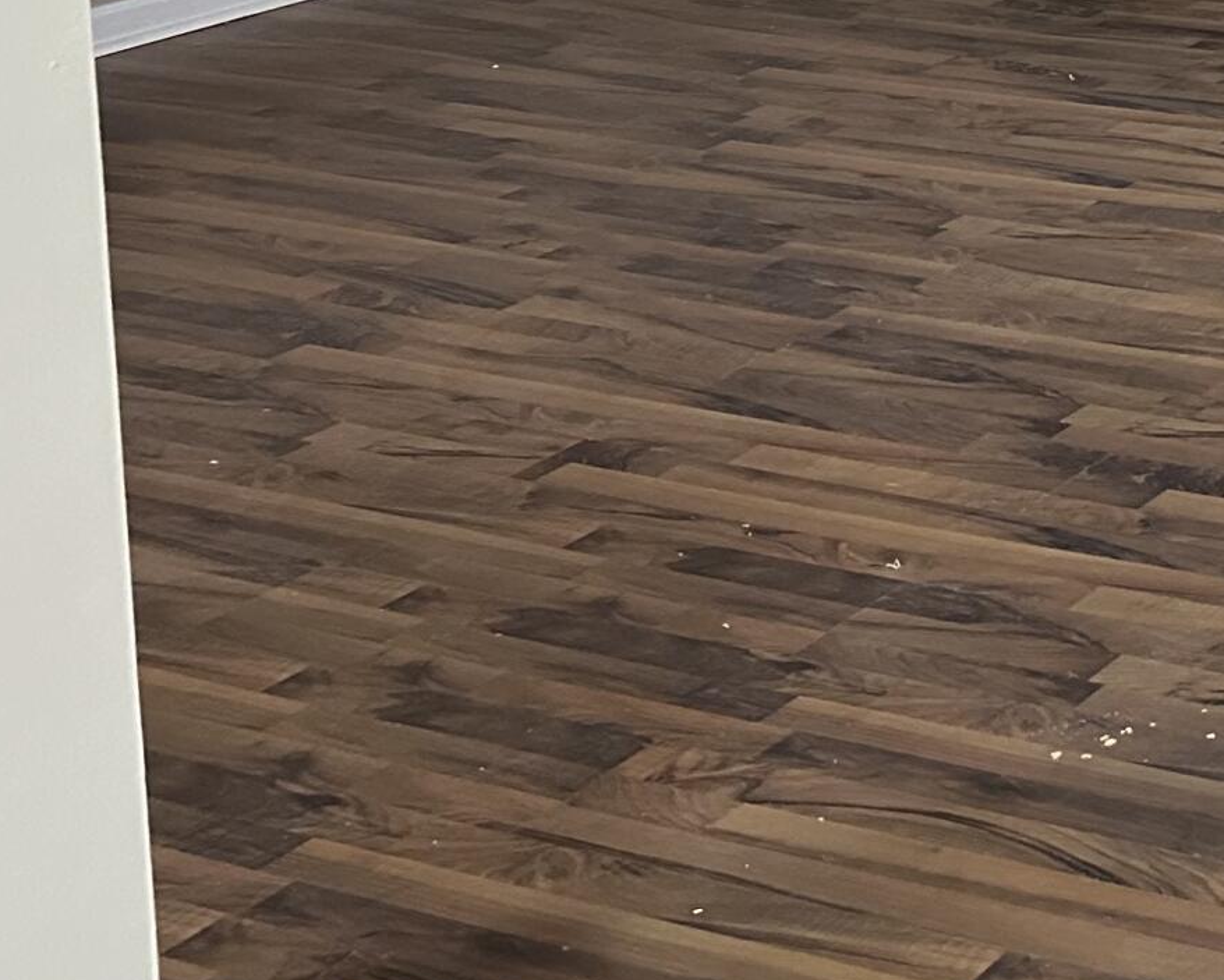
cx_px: 1988
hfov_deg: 19.7
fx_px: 2899
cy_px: -400
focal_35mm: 80
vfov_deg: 17.6
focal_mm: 6.86
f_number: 1.78
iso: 640
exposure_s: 1/60
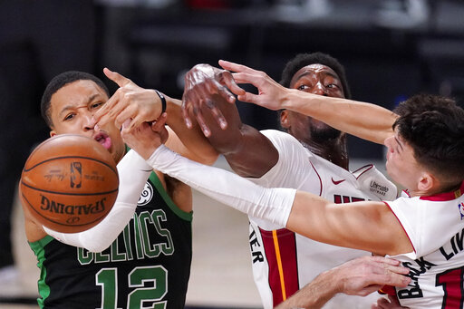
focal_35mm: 600
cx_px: 232
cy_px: 154
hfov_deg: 3.4
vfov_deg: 2.3
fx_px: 7730
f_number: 4
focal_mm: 600
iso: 8000
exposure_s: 1/2000
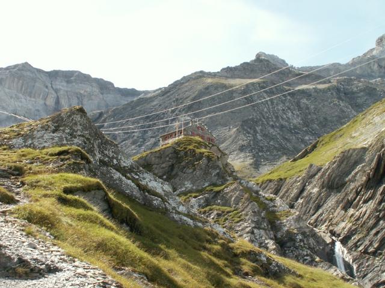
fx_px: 467
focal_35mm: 42
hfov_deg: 44.8
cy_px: 144
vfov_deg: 34.3
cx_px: 192
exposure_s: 1/50
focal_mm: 7
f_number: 8
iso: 50
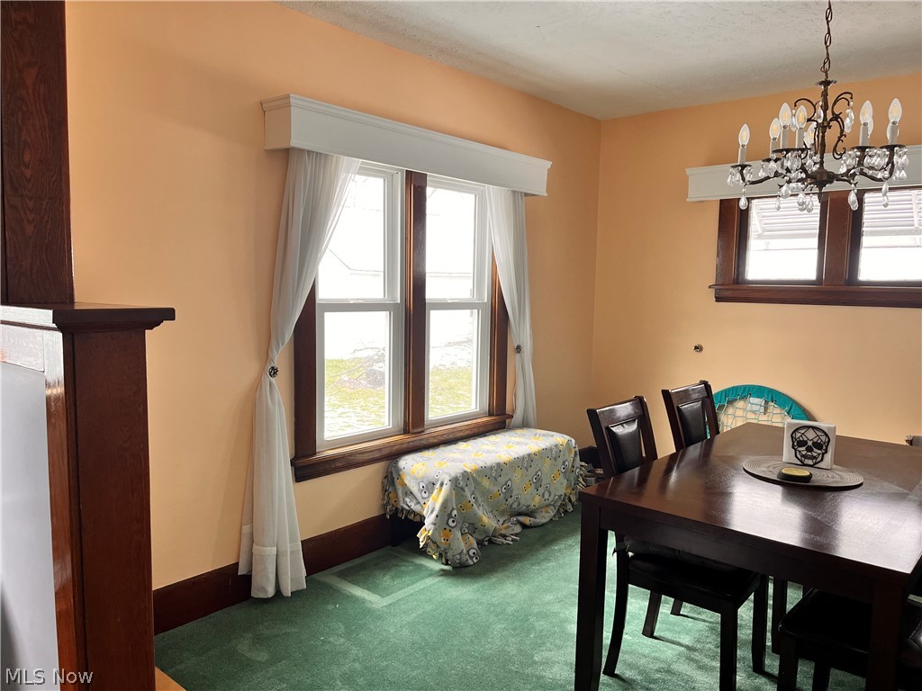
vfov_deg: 53.1
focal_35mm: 26
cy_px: 346
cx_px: 461
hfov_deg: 67.3
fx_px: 693
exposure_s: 1/121
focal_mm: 5.1
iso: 125
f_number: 1.6
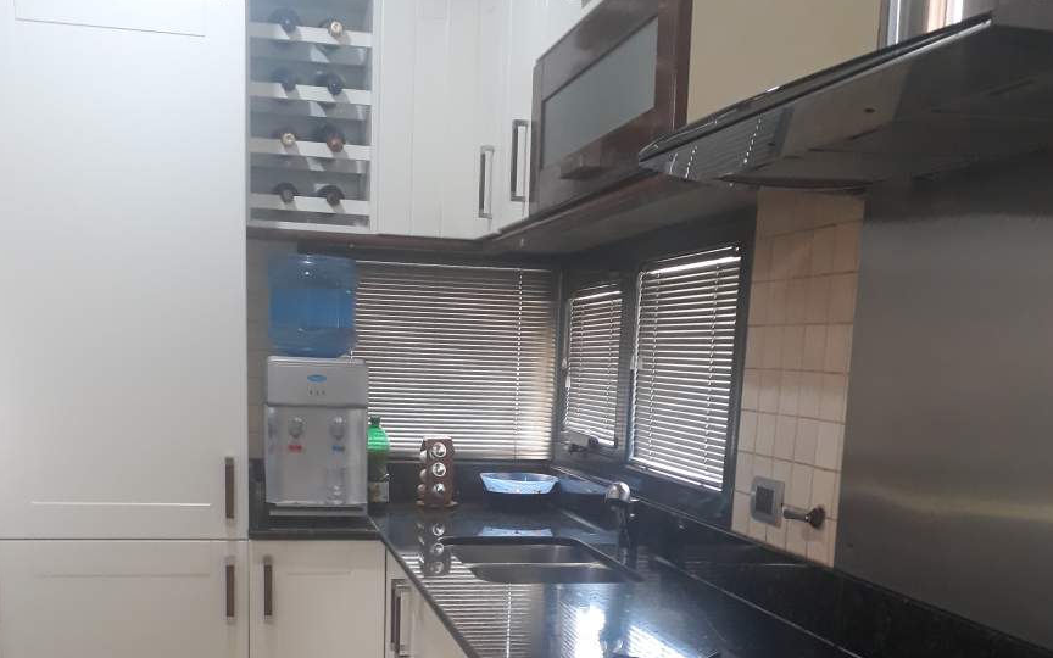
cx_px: 503
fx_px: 1177
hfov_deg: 48.2
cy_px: 575
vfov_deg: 30.1
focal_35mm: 41
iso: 160
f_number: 1.9
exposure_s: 1/25
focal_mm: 3.6
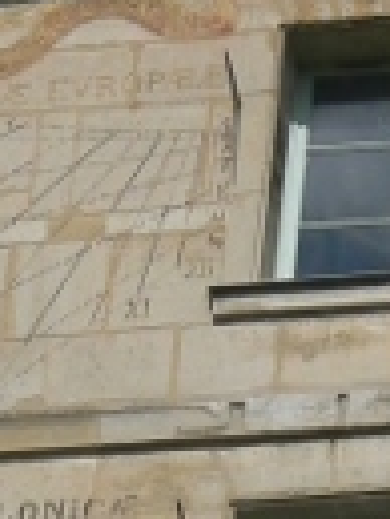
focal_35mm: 431
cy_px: 487
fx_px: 6464
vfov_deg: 4.6
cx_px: 378
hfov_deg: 3.5
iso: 80
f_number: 8
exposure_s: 1/640
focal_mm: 14.5
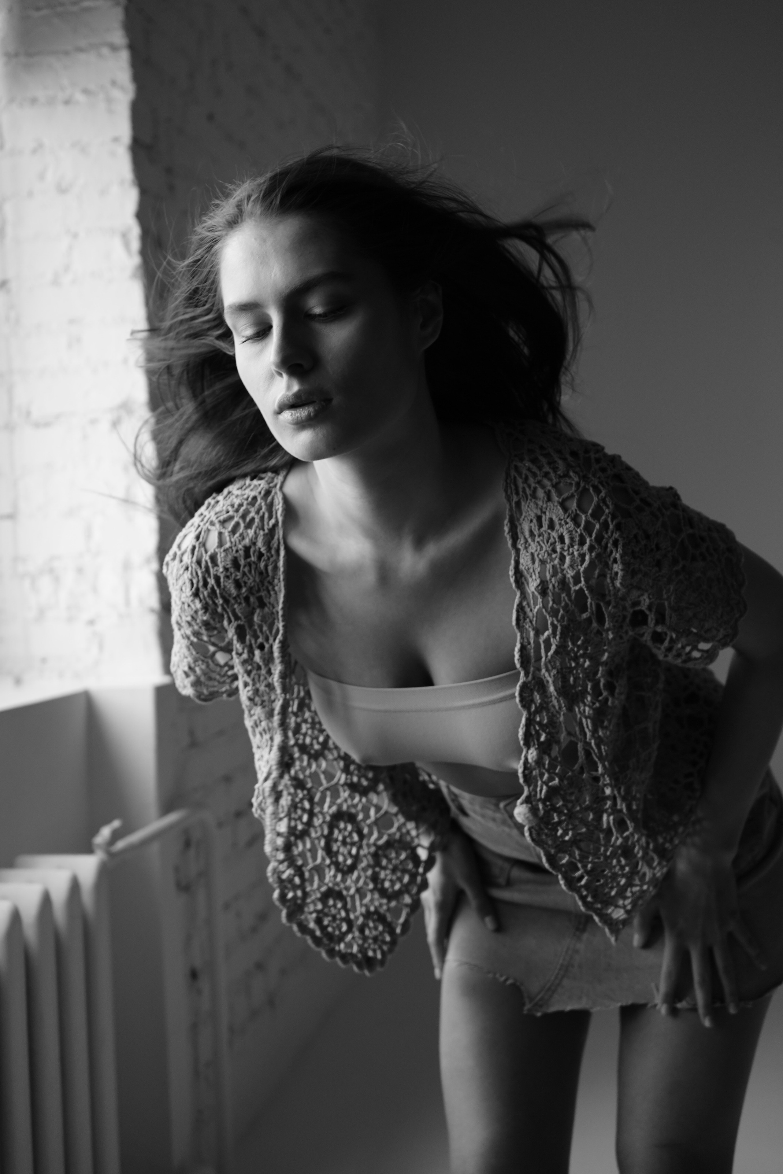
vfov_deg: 42.7
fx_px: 1501
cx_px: 392
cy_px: 587
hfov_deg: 29.2
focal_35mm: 46
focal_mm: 46
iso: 500
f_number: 5
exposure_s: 1/125
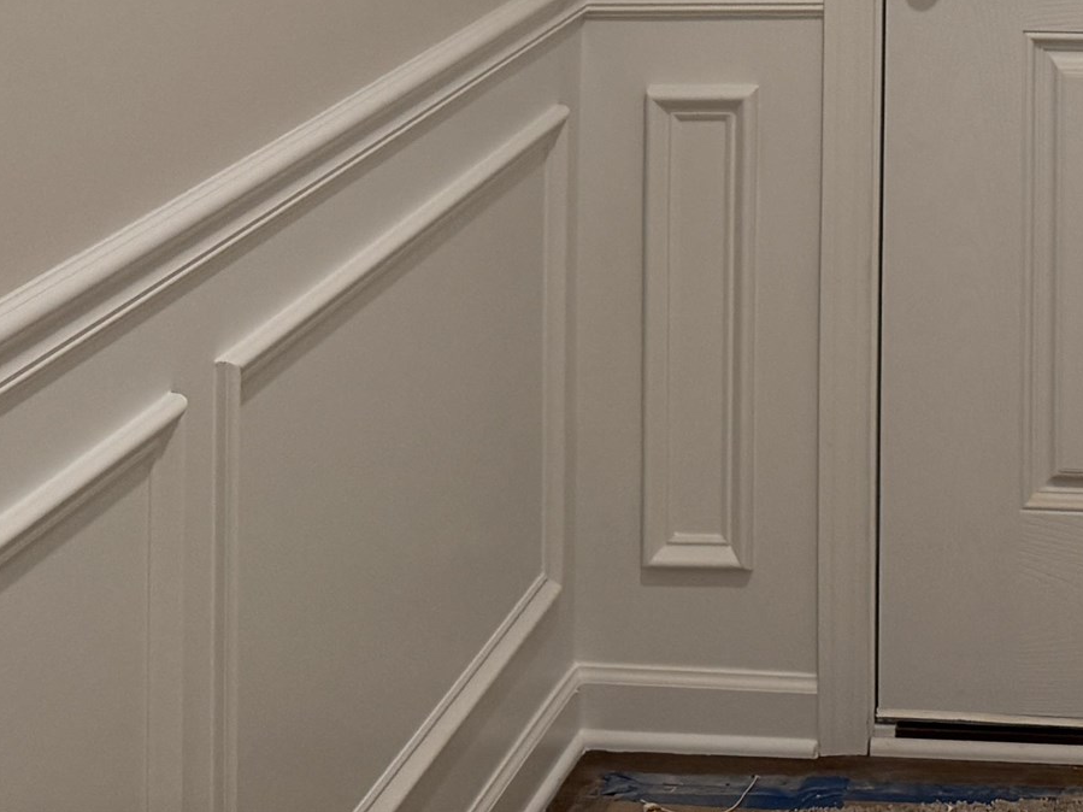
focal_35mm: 82
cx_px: 1202
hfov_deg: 22.5
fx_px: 2565
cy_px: -573
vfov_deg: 15.8
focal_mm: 6.76
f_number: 1.78
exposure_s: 1/120
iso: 160
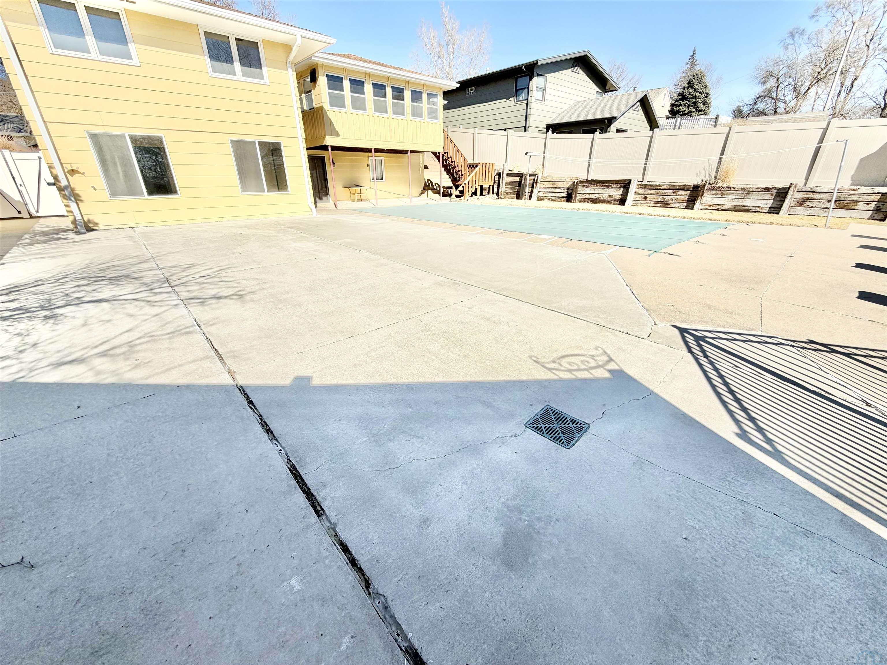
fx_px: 359
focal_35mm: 14
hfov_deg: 102.1
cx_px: 444
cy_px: 332
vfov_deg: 85.7
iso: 20
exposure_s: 1/1368
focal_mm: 2.22
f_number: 2.2
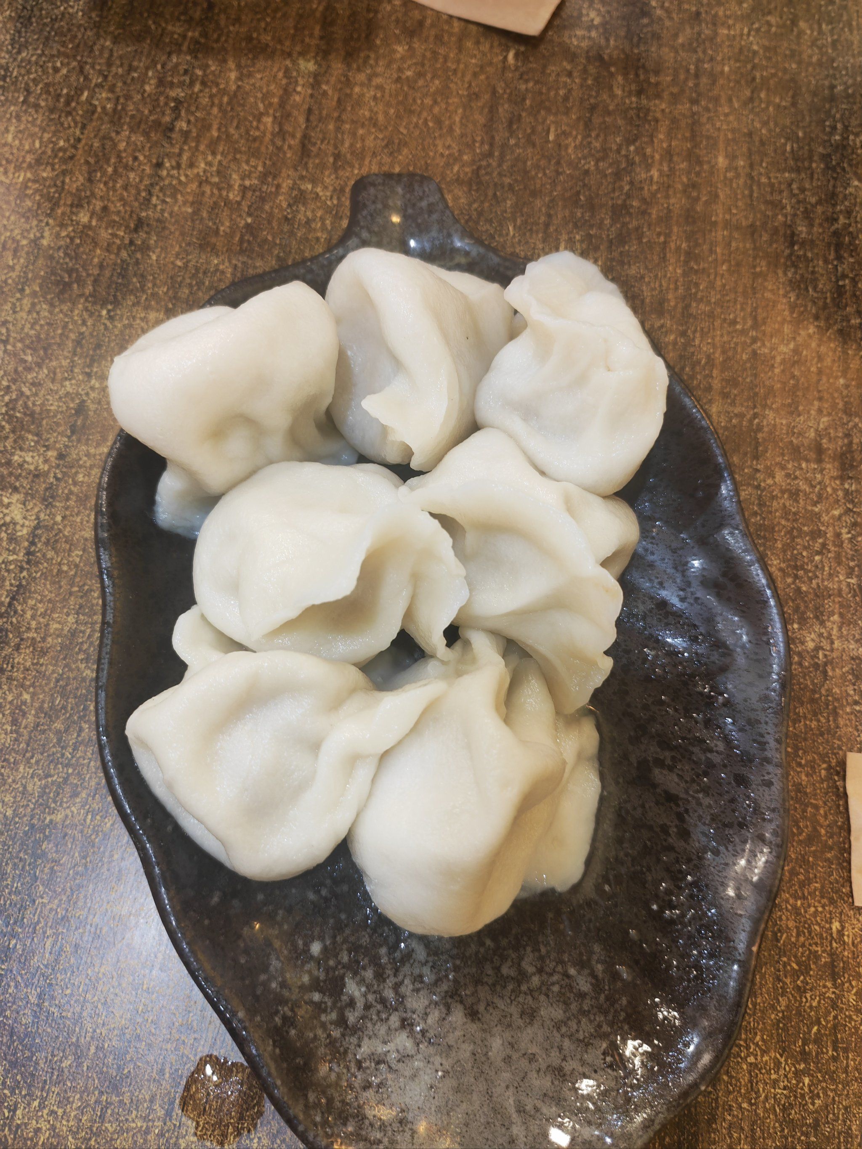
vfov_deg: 65.3
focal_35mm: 27
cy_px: 574
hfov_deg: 51.4
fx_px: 897
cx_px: 431
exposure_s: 1/50
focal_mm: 5.52
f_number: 1.9
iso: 500
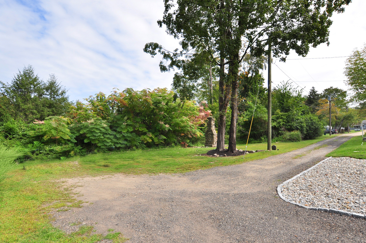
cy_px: 126
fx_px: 183
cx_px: 174
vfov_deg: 67.2
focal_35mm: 18
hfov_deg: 90.0
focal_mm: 10
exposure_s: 1/320
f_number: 7.1
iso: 200
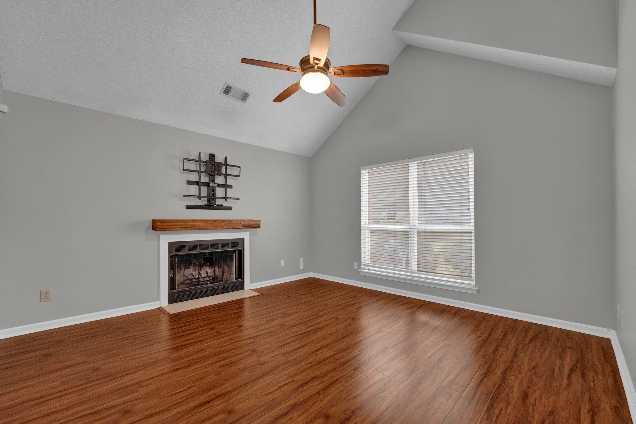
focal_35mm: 15
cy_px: 212
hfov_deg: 100.4
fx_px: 265
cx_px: 318
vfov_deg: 77.3
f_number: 8
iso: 400
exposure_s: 1/10
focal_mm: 15
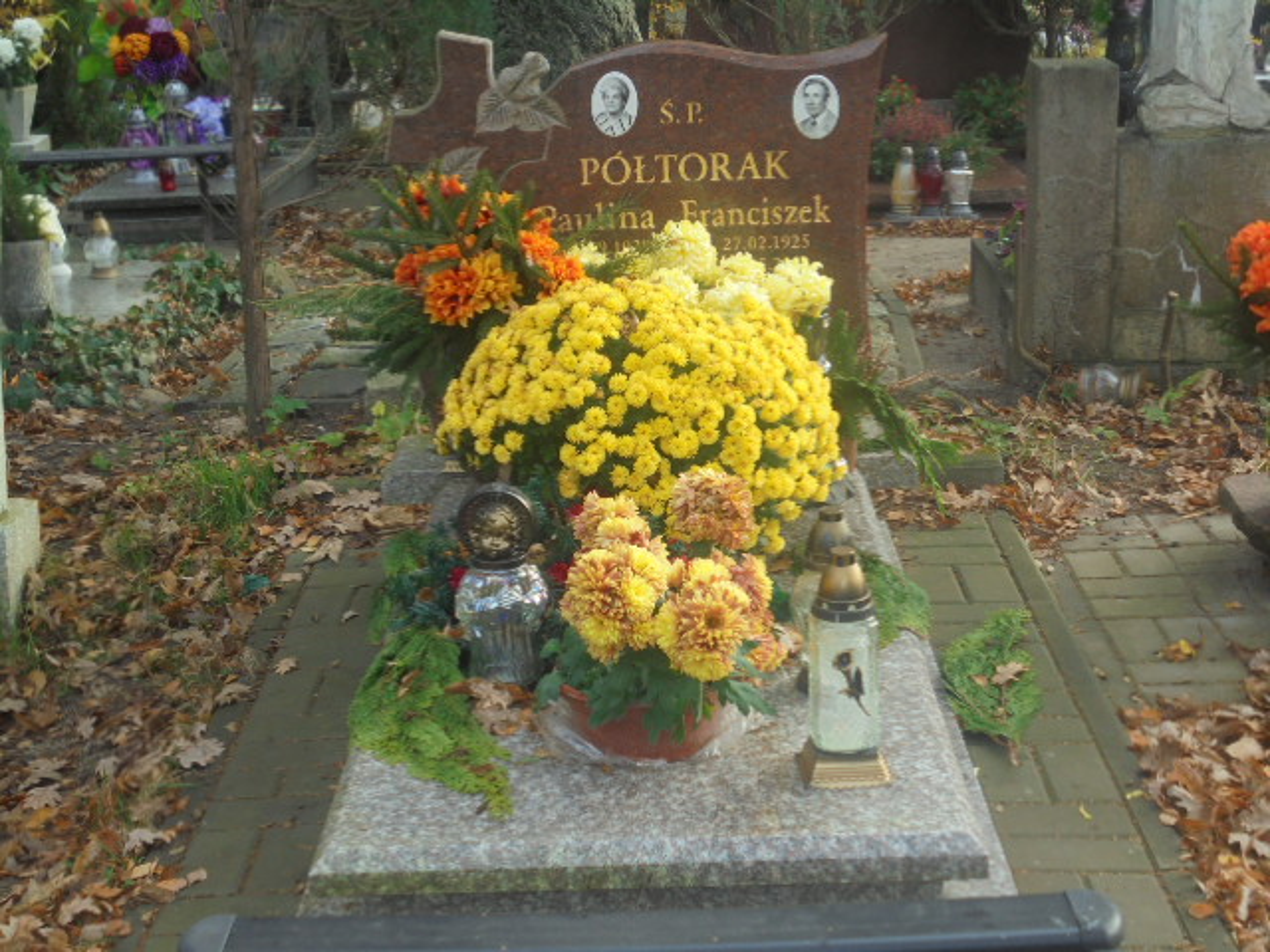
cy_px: 476
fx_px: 2055
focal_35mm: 56
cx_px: 635
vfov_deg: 26.1
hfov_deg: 34.3
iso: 100
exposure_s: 1/60
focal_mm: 10.1
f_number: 5.2
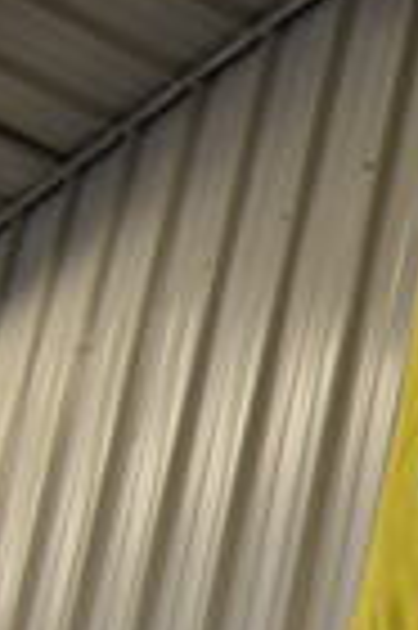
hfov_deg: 9.3
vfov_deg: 16.2
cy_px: 886
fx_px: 2060
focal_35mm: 118
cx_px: 1250
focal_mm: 18
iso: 360
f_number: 5.6
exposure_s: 1/125
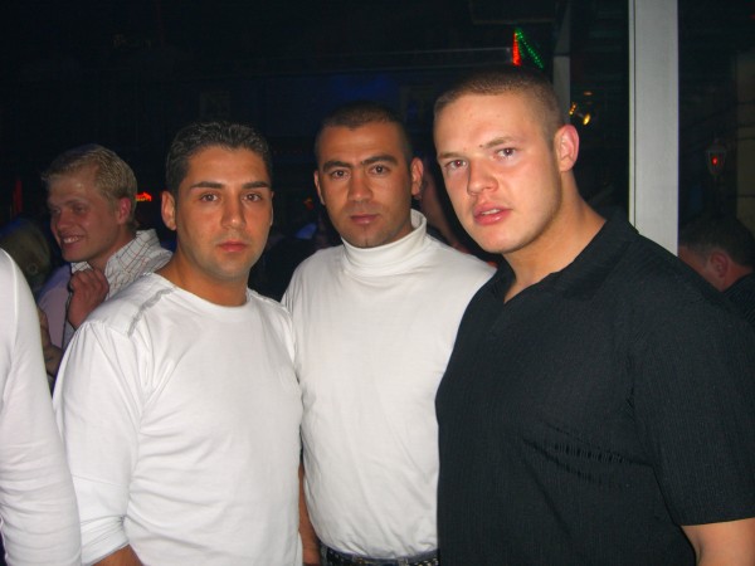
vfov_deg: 37.7
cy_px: 283
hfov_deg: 49.0
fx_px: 829
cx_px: 378
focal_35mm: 38
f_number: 2.8
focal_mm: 7.9
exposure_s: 1/60
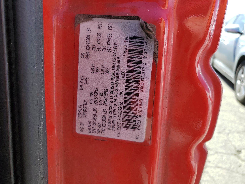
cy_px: 92
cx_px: 122
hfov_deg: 67.3
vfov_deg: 53.1
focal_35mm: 26
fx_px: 184
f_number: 1.5
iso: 50
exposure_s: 1/769
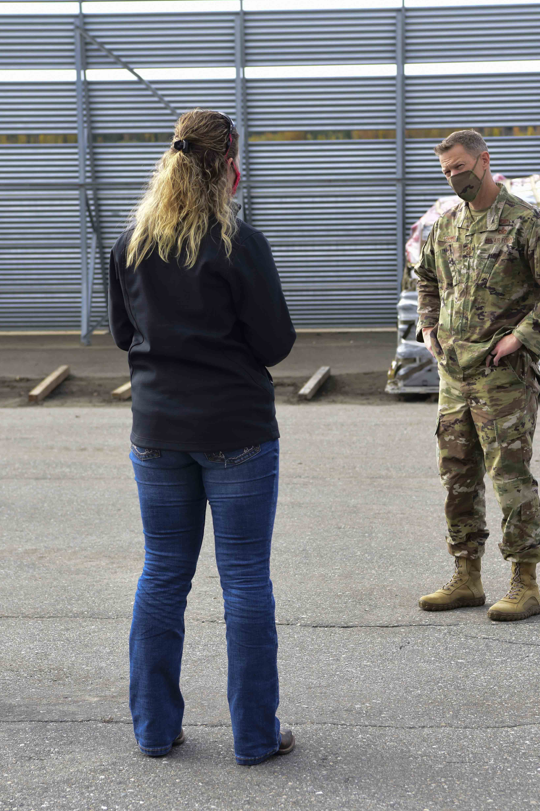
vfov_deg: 21.9
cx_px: 285
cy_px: 406
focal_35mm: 93
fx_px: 2092
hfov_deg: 14.7
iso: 200
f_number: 5
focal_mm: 62
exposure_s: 1/250
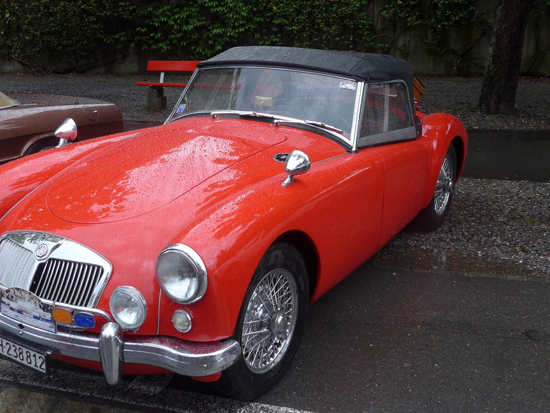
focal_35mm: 43
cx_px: 211
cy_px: 175
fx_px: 683
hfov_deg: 43.5
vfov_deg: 33.5
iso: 80
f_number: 2.8
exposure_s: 1/125
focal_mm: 6.5
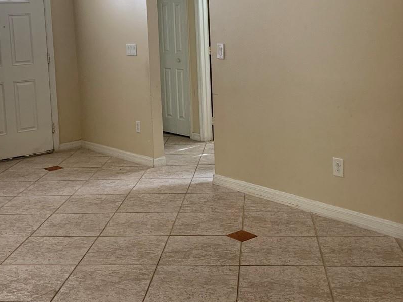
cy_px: 93
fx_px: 605
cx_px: 198
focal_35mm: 52
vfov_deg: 27.8
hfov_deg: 36.8
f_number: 1.8
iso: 125
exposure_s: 1/60
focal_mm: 4.25
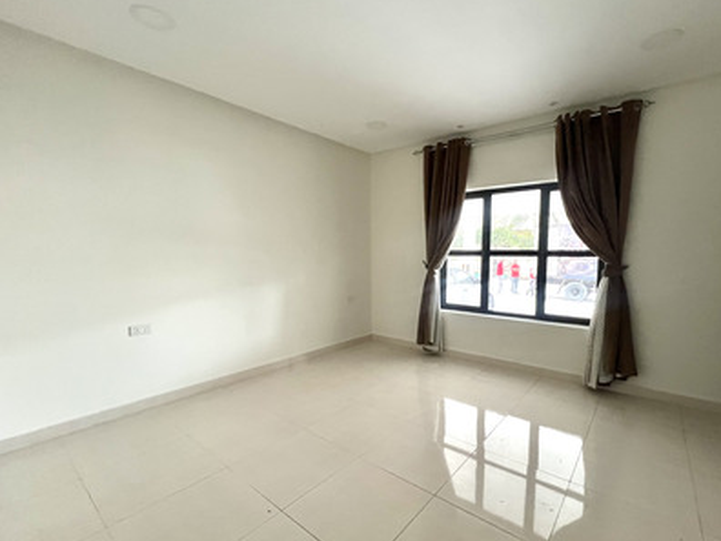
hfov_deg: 97.8
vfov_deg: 81.7
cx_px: 401
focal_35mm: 15
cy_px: 285
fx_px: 312
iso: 320
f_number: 1.8
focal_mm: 1.57
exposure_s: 1/60
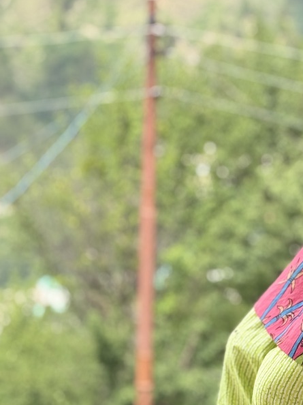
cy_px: 184
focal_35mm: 115
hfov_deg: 12.7
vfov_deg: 17.1
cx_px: 309
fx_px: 1343
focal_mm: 6.76
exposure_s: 1/843
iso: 64
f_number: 1.78
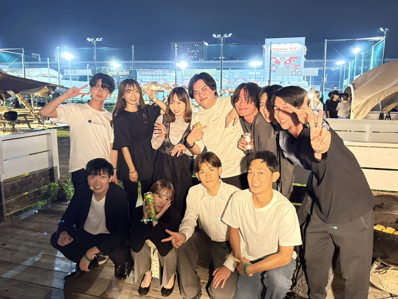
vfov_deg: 49.7
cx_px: 203
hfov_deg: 63.4
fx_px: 322
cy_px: 140
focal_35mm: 28
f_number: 1.6
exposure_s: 1/17
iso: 1000
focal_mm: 5.96
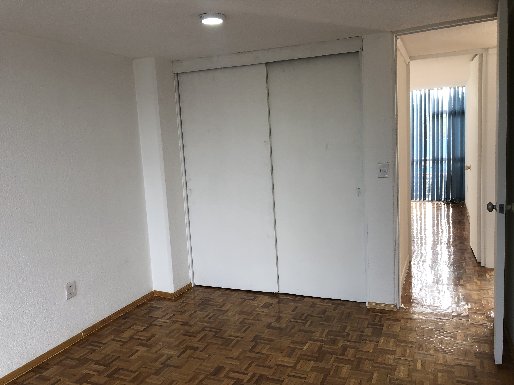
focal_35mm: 28
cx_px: 257
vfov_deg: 49.7
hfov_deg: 63.4
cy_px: 192
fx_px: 416
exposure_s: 1/120
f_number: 1.8
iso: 40
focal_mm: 4
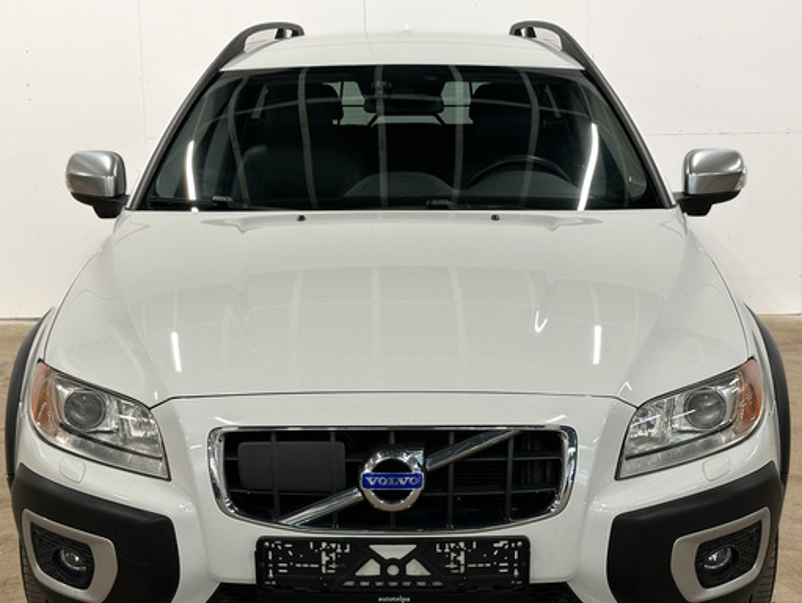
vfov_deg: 24.0
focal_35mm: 61
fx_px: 1414
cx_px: 403
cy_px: 327
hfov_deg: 31.7
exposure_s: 1/50
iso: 100
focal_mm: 6.86
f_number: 1.8
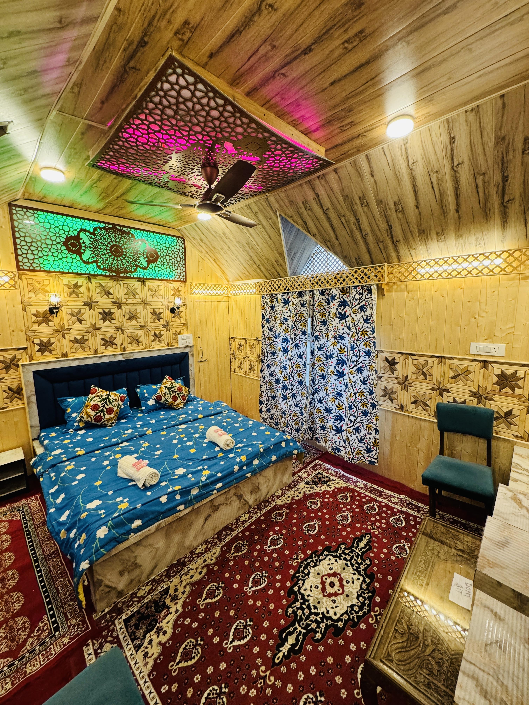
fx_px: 285
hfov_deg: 85.7
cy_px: 352
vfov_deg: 102.1
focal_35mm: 14
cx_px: 264
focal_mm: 2.22
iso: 250
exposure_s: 1/100
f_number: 2.2
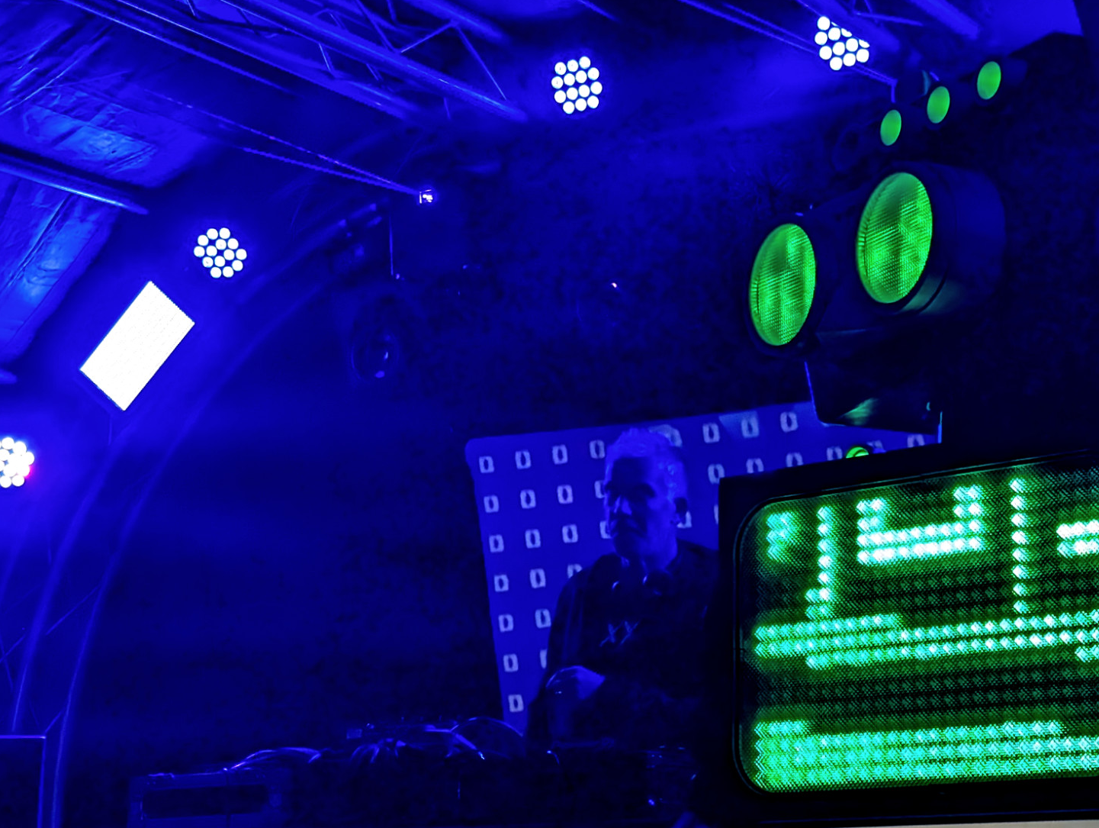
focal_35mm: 68
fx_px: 2162
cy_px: 535
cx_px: 712
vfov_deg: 21.6
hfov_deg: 28.4
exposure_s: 1/352
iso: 155
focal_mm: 6.9
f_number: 1.7
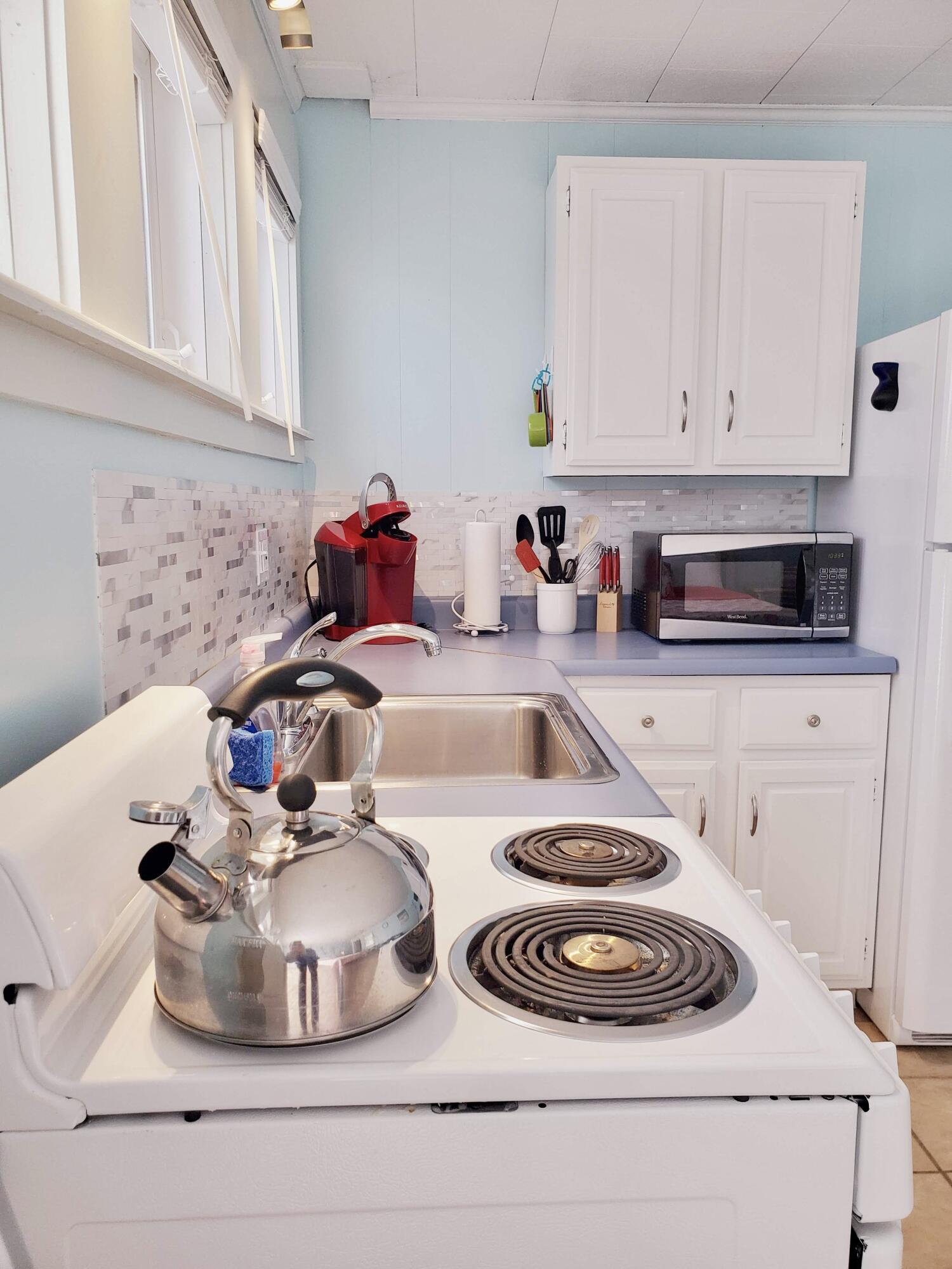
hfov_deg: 53.1
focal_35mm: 26
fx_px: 953
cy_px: 634
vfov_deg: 67.3
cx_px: 476
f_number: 2.4
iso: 160
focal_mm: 4.3
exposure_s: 1/120
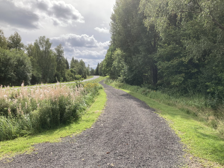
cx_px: 112
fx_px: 181
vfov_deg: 49.7
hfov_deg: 63.4
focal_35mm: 28
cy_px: 84
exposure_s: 1/1372
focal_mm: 3.99
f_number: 1.8
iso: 20
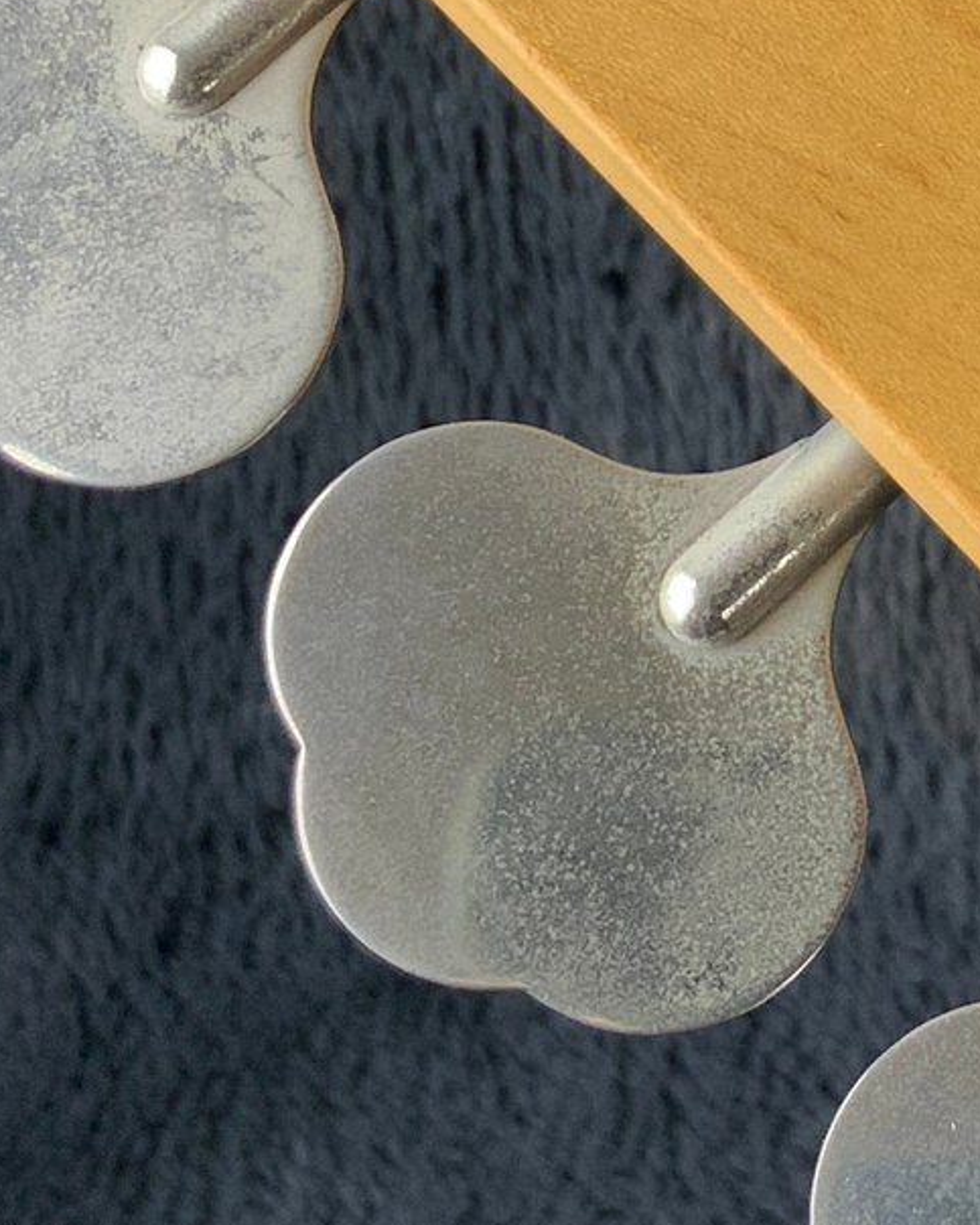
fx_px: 4352
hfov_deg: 12.2
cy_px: -59
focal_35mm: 120
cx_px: 1479
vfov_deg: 15.7
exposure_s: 1/50
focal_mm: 3
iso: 40
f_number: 1.8
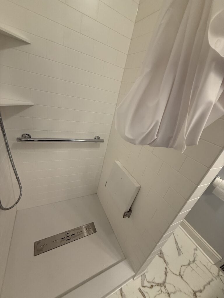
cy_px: 149
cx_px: 112
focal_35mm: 14
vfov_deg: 102.1
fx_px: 121
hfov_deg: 85.7
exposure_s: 1/60
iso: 200
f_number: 2.2
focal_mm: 2.22
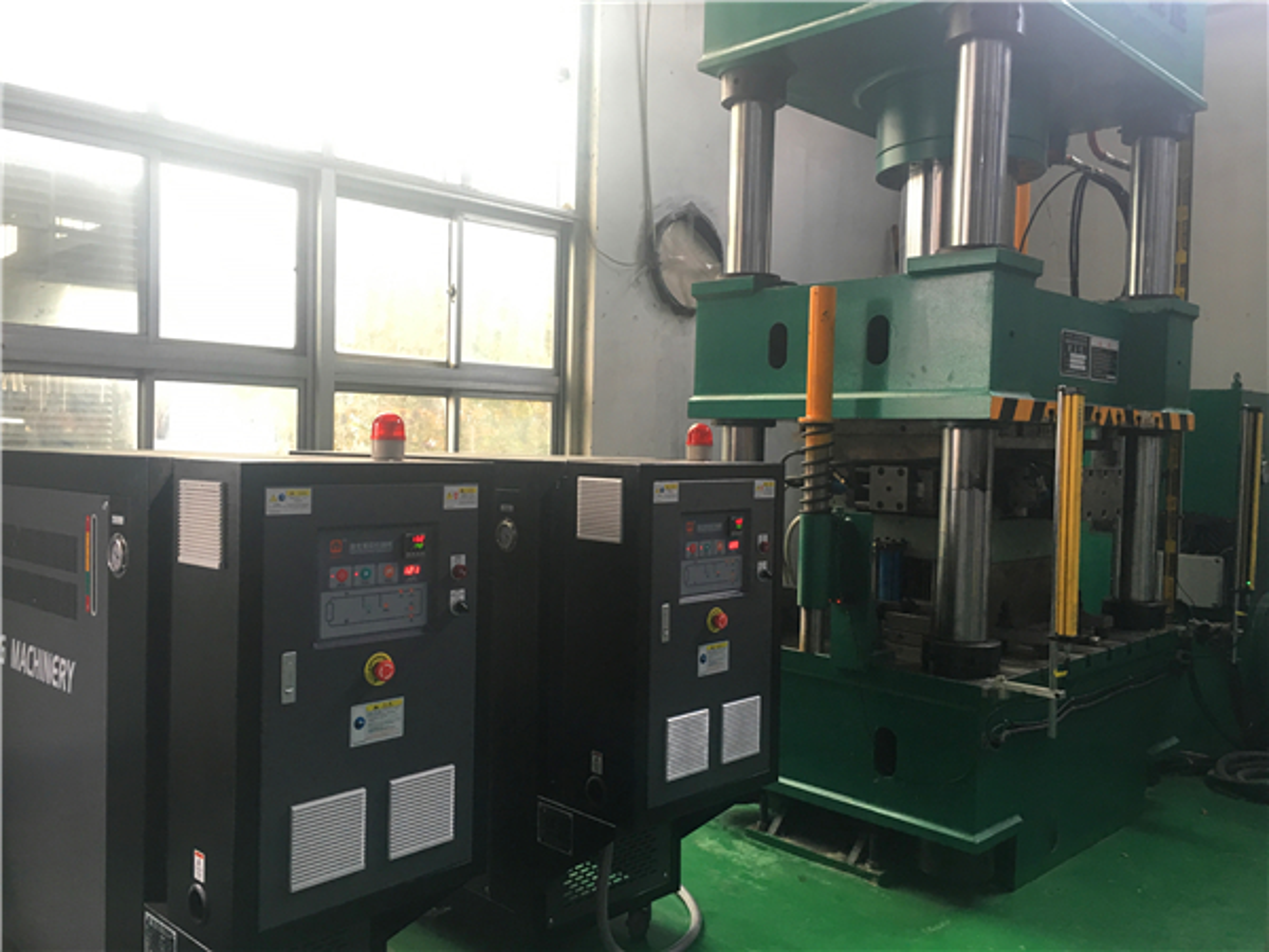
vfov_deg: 48.2
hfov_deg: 61.7
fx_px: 1063
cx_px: 634
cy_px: 476
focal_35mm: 29
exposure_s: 1/33
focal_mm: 4.15
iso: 100
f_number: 2.2
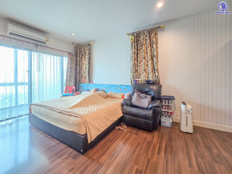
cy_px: 87
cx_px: 116
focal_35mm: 13
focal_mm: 2.2
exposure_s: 1/730
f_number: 2.2
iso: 50
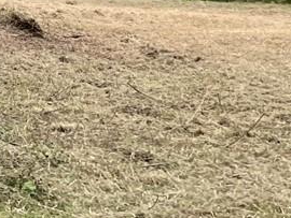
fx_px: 1296
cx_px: -426
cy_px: -310
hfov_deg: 10.8
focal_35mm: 154
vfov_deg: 8.7
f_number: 1.6
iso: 50
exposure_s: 1/1140
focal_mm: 5.1
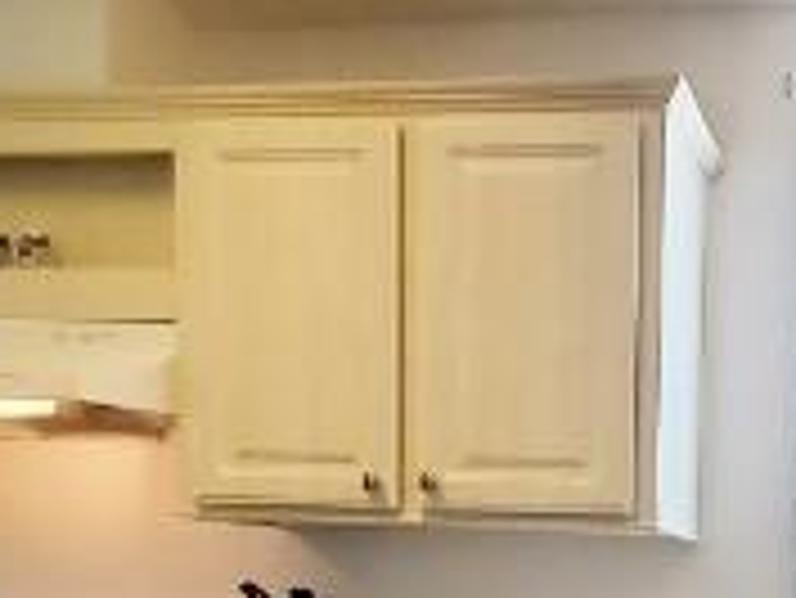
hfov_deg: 36.2
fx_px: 1082
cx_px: 805
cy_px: 715
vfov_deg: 27.3
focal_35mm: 47
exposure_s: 1/120
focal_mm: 1.8
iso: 100
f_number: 2.2
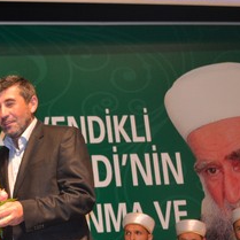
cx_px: -68
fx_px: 706
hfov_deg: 18.1
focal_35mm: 90
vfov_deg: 19.1
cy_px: 189
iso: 900
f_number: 3.8
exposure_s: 1/60
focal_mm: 22
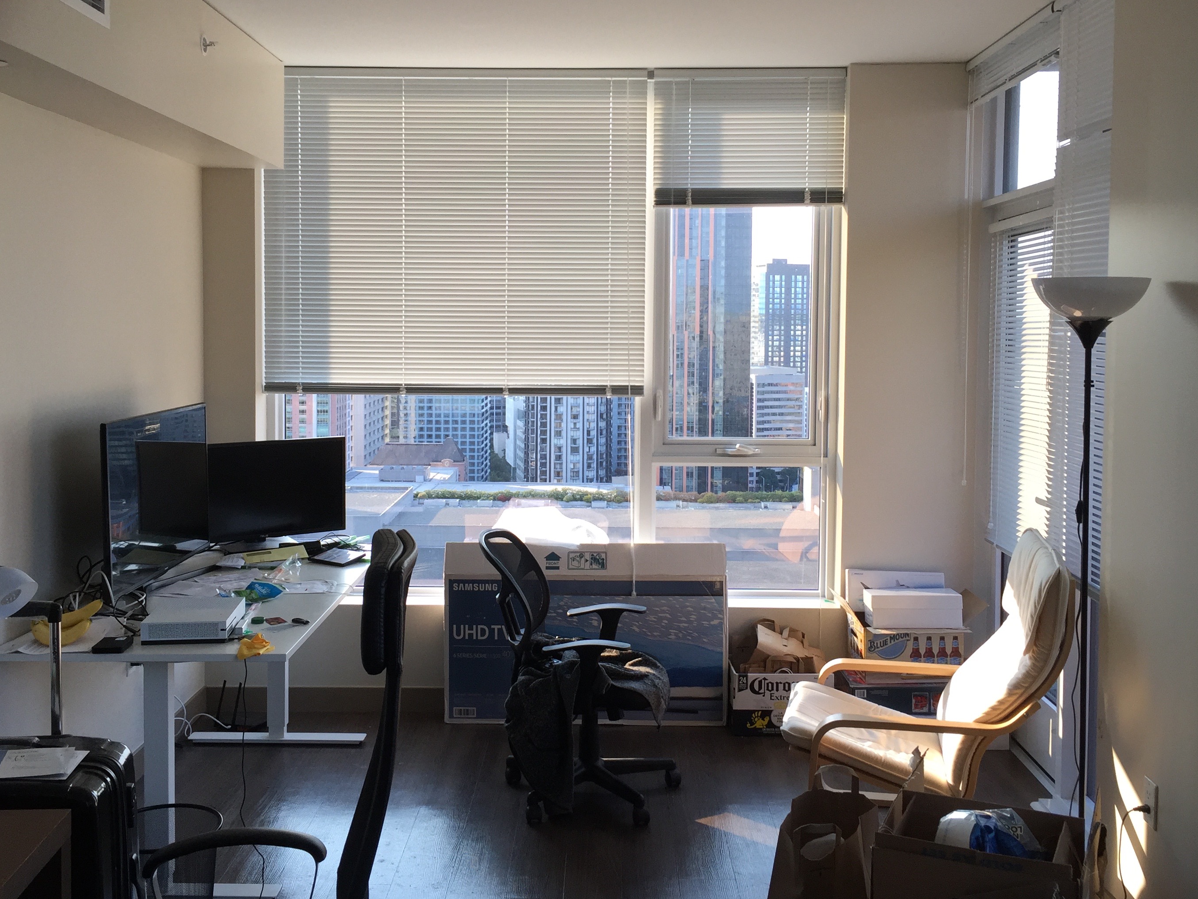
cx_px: 588
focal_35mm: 35
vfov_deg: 40.6
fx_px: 1211
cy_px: 395
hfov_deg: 52.6
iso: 50
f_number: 2.2
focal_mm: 4.15
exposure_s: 1/120
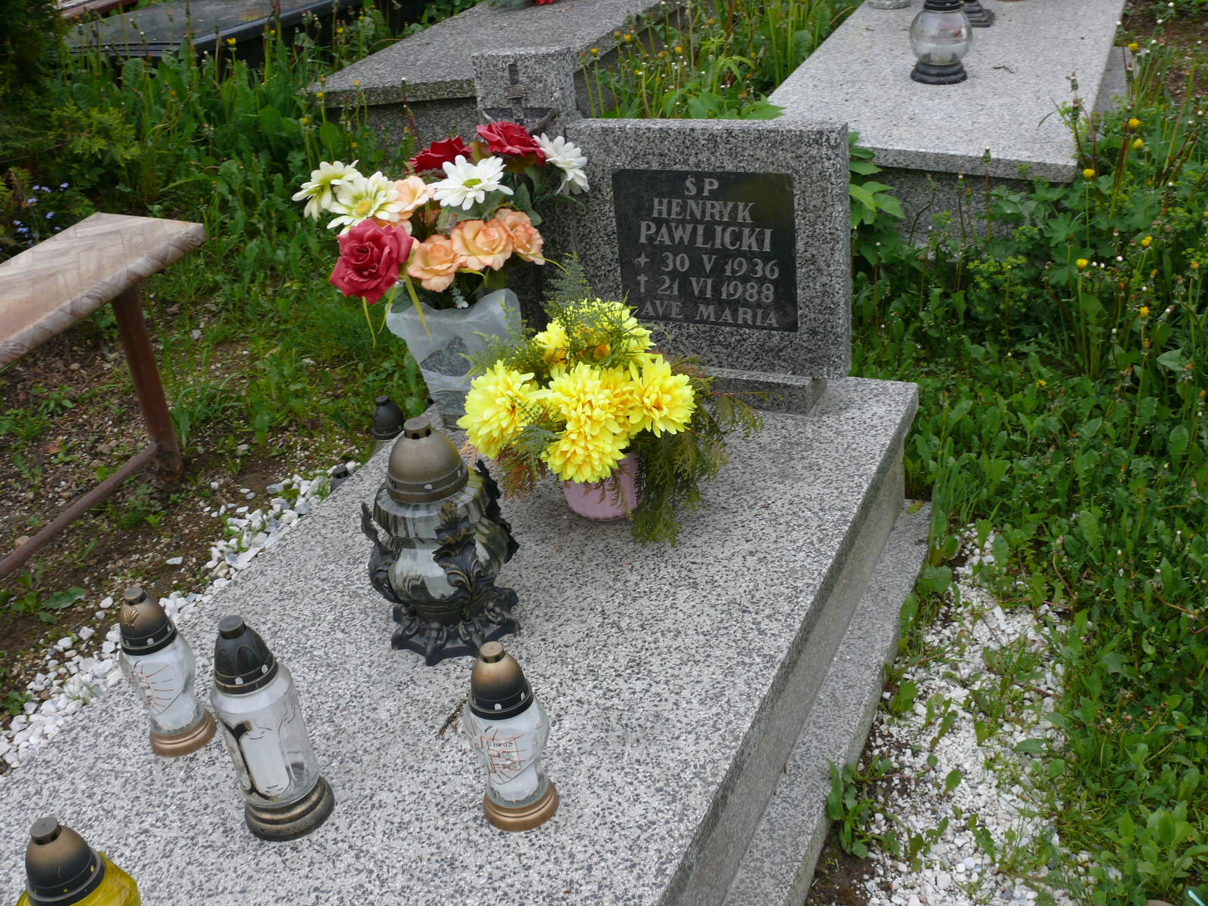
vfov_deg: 40.7
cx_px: 604
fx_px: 1221
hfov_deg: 52.6
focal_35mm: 35
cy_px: 453
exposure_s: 1/200
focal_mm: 7.4
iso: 100
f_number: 4.5
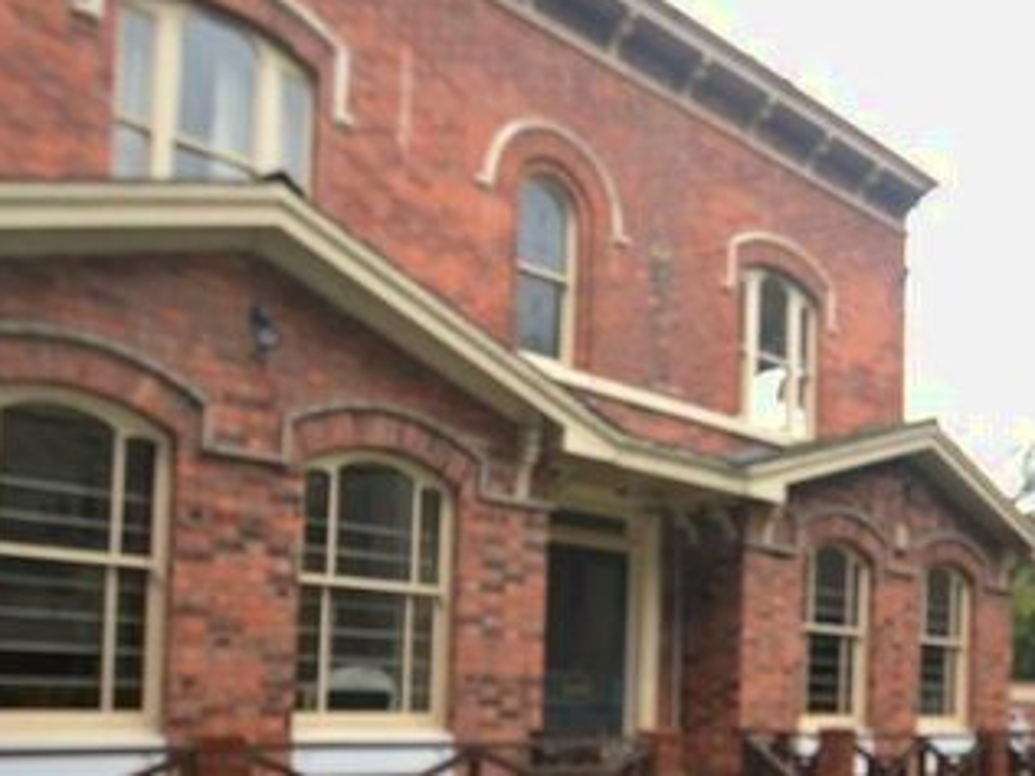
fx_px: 957
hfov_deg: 55.6
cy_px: 653
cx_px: 694
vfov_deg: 41.6
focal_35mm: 32
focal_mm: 10
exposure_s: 1/125
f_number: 4
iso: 400
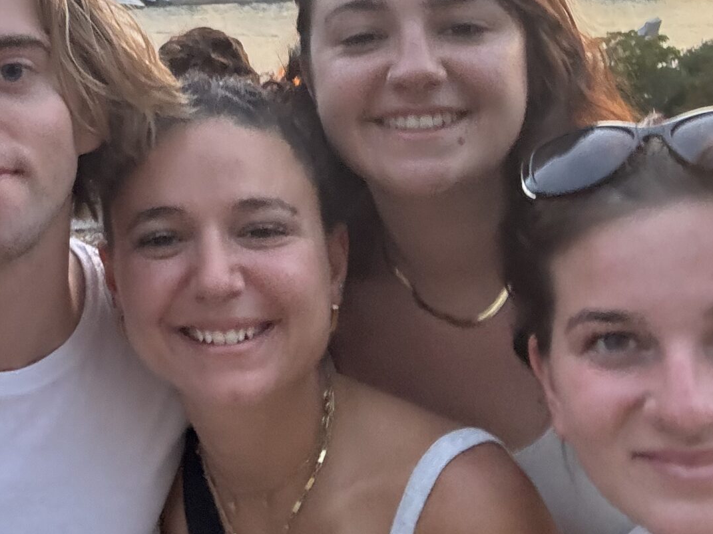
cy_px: 93
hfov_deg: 33.0
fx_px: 1133
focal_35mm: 55
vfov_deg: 26.0
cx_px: 63
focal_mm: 2.69
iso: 320
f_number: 1.9
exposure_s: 1/60
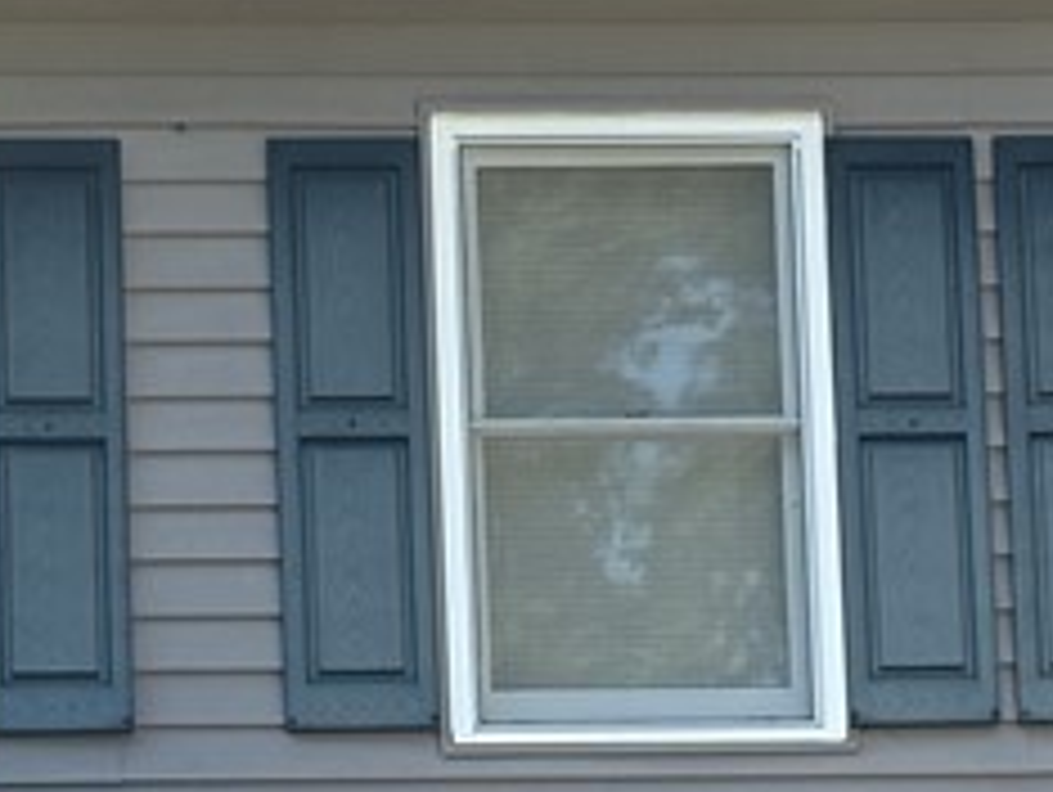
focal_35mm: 210
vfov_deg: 7.0
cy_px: 873
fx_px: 6395
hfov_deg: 9.4
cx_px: 158
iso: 64
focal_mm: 6.86
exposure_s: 1/797
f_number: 1.78
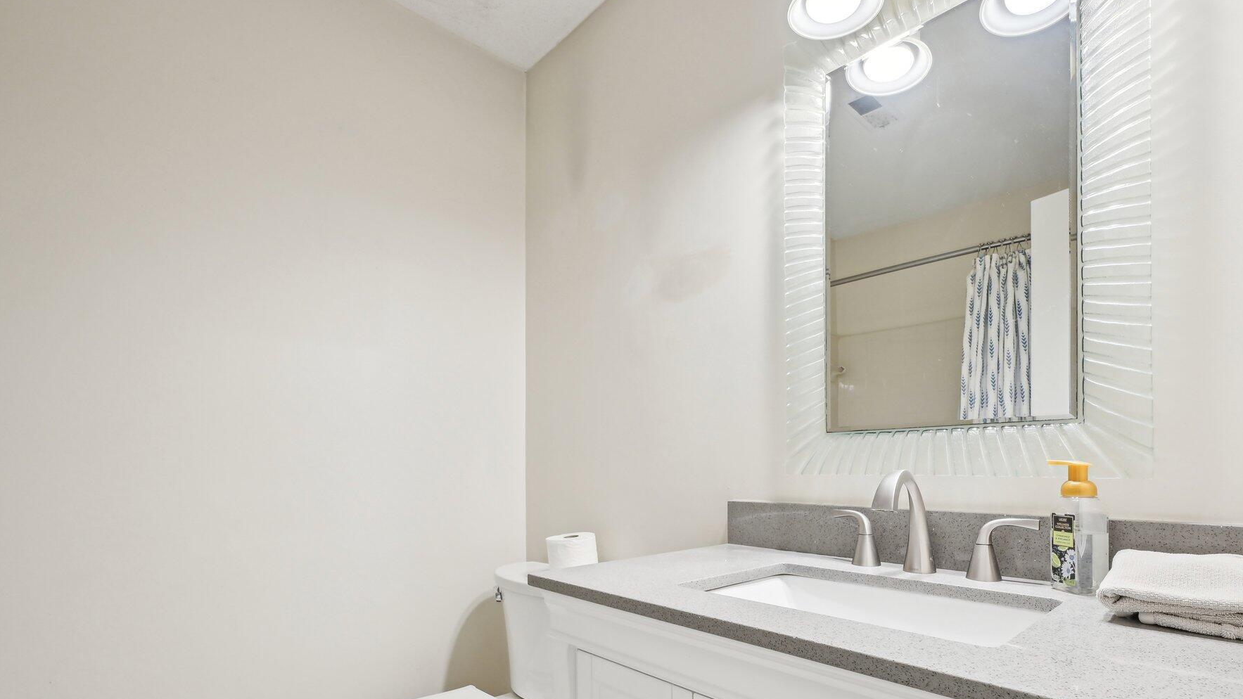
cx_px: 663
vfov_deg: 62.4
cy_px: 464
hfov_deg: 95.8
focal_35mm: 17
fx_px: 560
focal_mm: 14
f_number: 8
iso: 280
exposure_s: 1/15
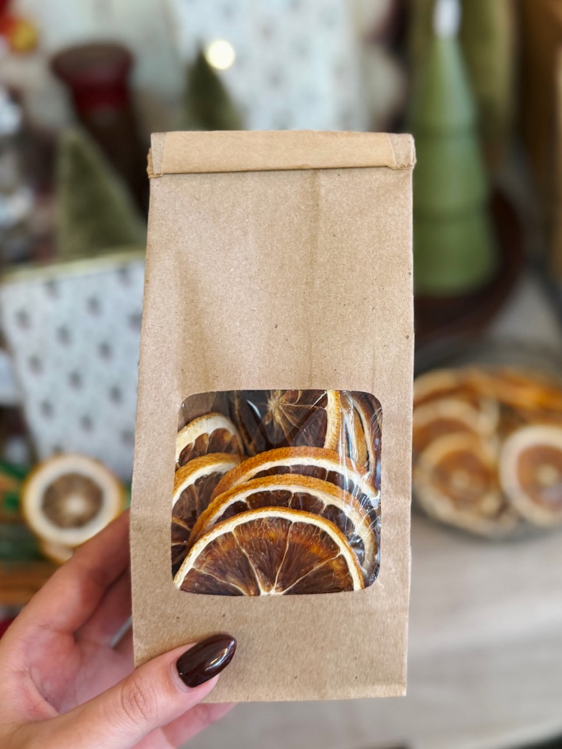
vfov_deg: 71.6
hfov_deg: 56.8
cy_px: 374
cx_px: 281
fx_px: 519
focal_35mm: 24
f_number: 1.78
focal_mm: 6.76
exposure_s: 1/60
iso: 200
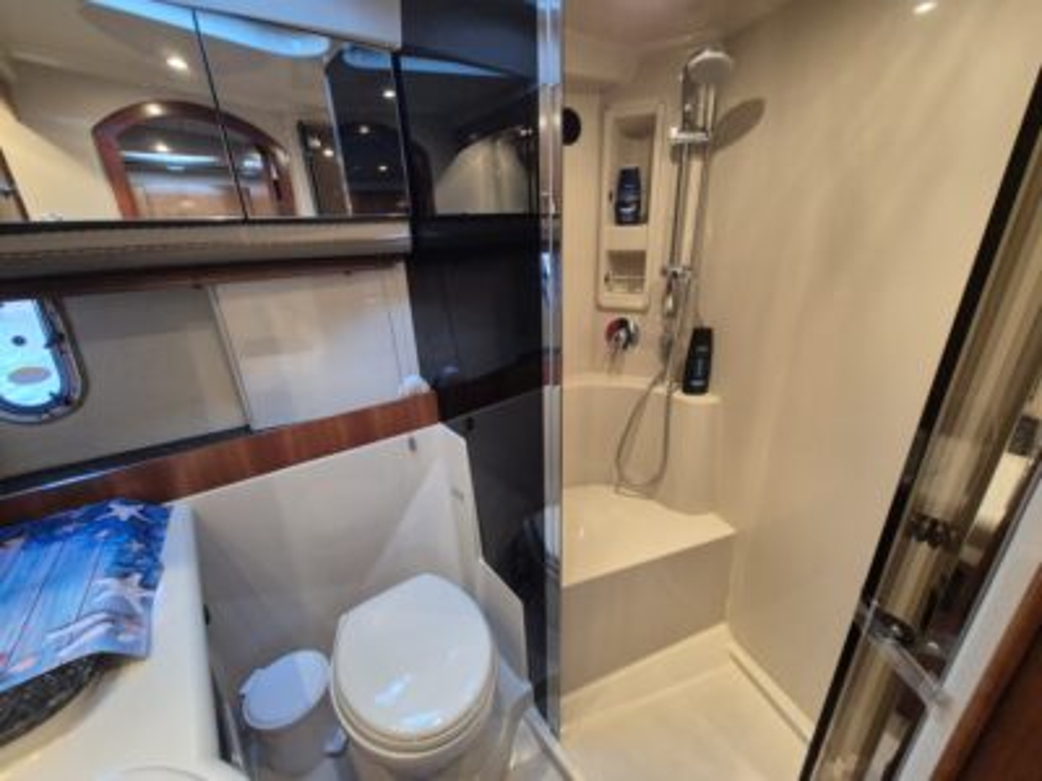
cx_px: 521
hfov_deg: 106.2
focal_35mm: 13
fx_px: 391
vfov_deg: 89.9
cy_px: 390
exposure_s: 1/50
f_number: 2.2
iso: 800
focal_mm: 2.2
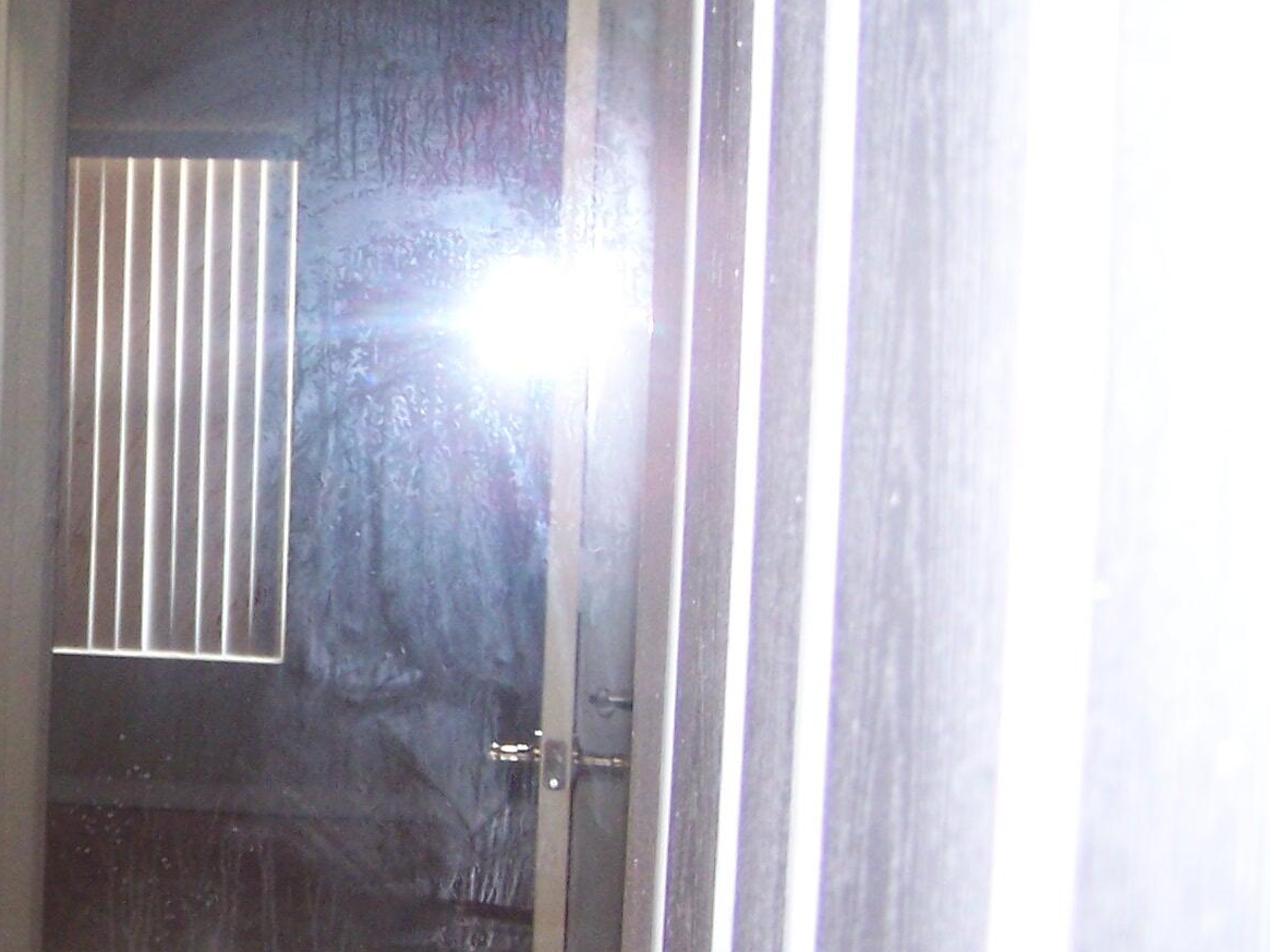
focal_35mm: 84
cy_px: 491
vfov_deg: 17.6
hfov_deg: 22.2
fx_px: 3082
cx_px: -85
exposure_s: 1/60
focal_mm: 6.3
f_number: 2.8
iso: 140
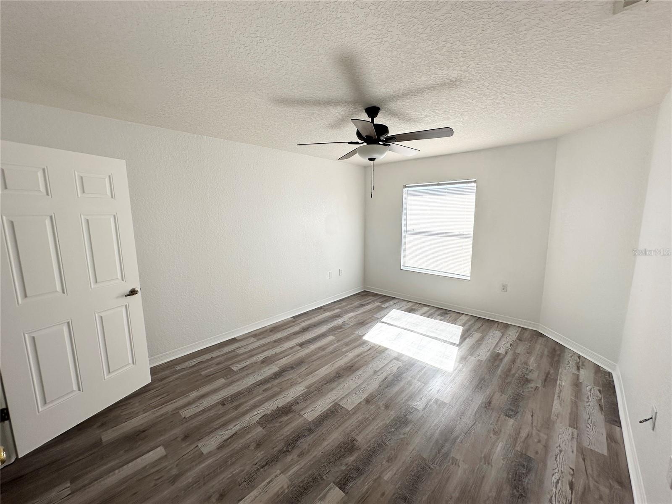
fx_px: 272
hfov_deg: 102.1
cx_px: 336
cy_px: 252
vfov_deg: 85.7
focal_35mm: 14
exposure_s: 1/282
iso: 40
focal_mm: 2.22
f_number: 2.2
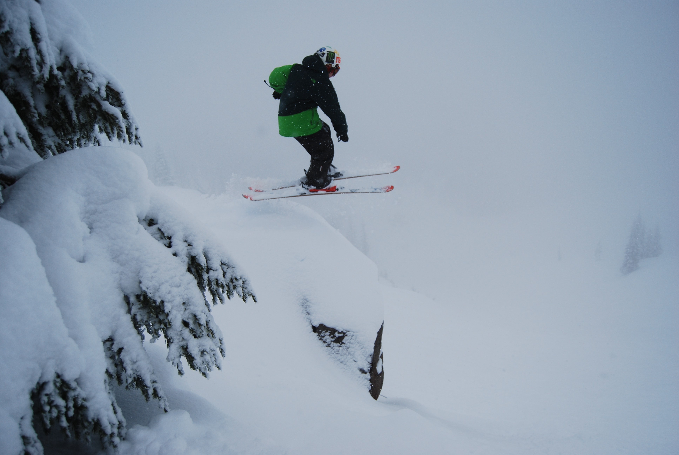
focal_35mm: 28
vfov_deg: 45.8
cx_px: 340
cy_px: 228
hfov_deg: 64.5
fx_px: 538
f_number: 4
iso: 110
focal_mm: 19
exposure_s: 1/1000
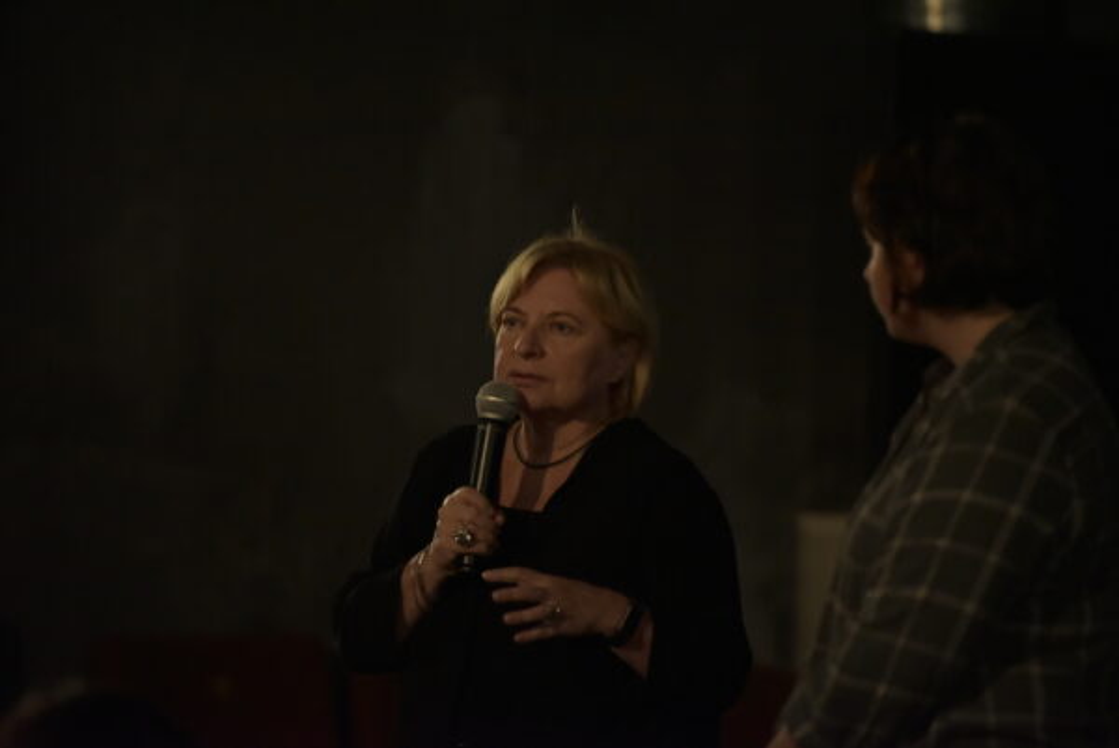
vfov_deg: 6.9
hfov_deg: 10.3
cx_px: 560
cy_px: 374
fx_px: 6221
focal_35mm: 200
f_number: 2.8
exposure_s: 1/200
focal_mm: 200
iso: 3200
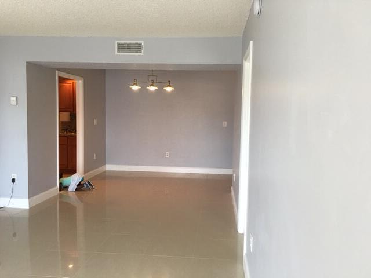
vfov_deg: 48.2
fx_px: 311
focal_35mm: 29
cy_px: 139
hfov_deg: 61.7
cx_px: 186
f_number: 2.2
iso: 40
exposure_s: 1/15
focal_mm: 4.15
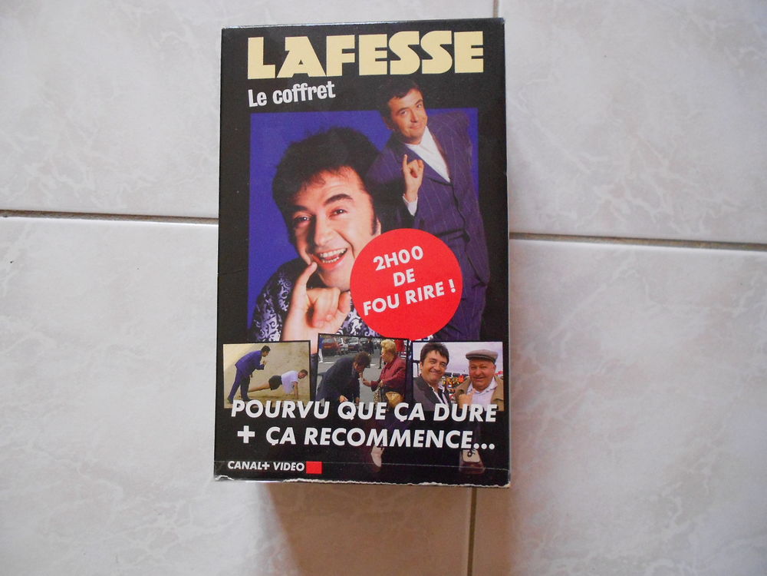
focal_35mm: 26
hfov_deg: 67.3
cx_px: 384
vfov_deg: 53.1
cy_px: 288
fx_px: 576
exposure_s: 1/25
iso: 400
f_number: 3.2
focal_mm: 4.6
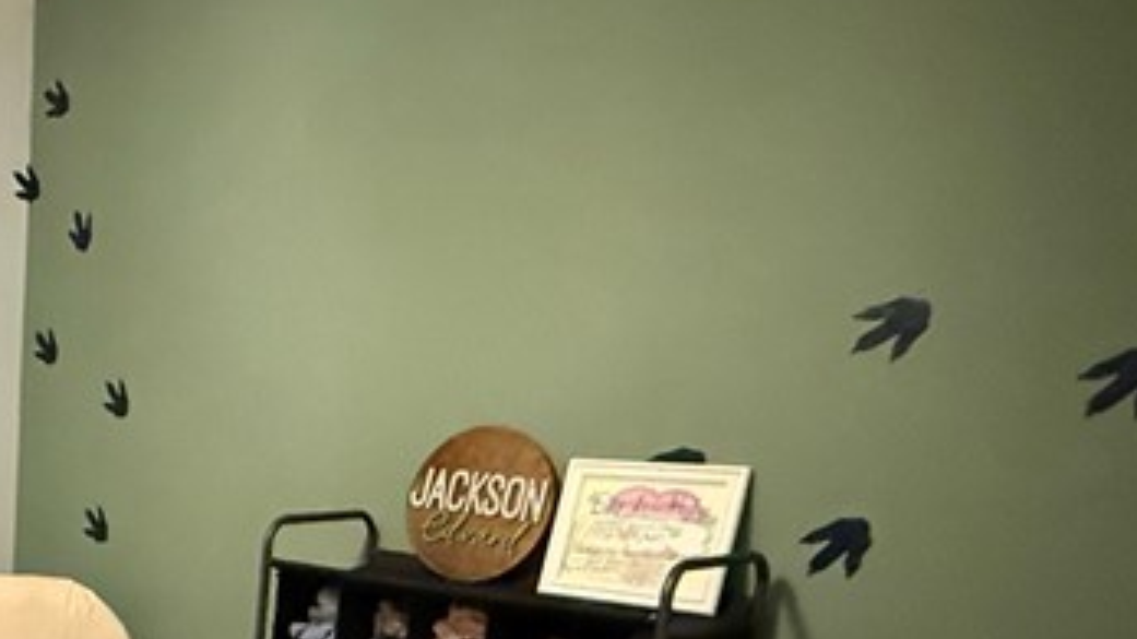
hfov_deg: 38.6
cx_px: -75
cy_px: 652
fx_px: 1356
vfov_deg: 25.1
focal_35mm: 45
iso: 1250
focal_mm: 2.22
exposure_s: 1/60
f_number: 2.2
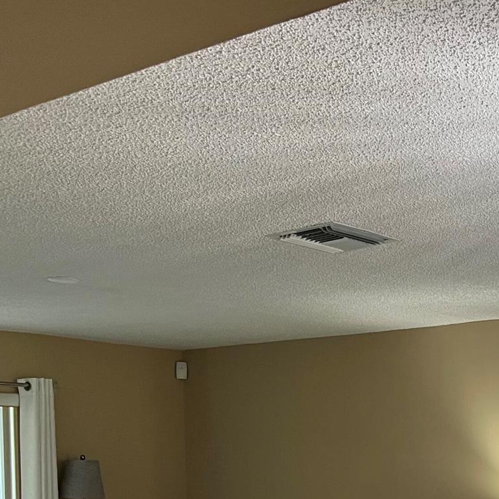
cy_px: 491
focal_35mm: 62
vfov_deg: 26.4
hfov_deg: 25.5
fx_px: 1011
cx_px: 565
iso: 100
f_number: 1.5
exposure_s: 1/60
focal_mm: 5.7
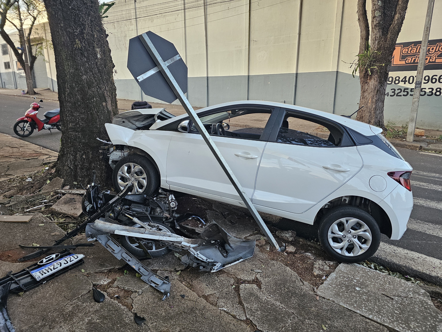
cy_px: 166
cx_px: 221
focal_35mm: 23
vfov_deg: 58.9
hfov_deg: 73.9
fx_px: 294
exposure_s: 1/120
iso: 200
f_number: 1.7
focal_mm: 6.3
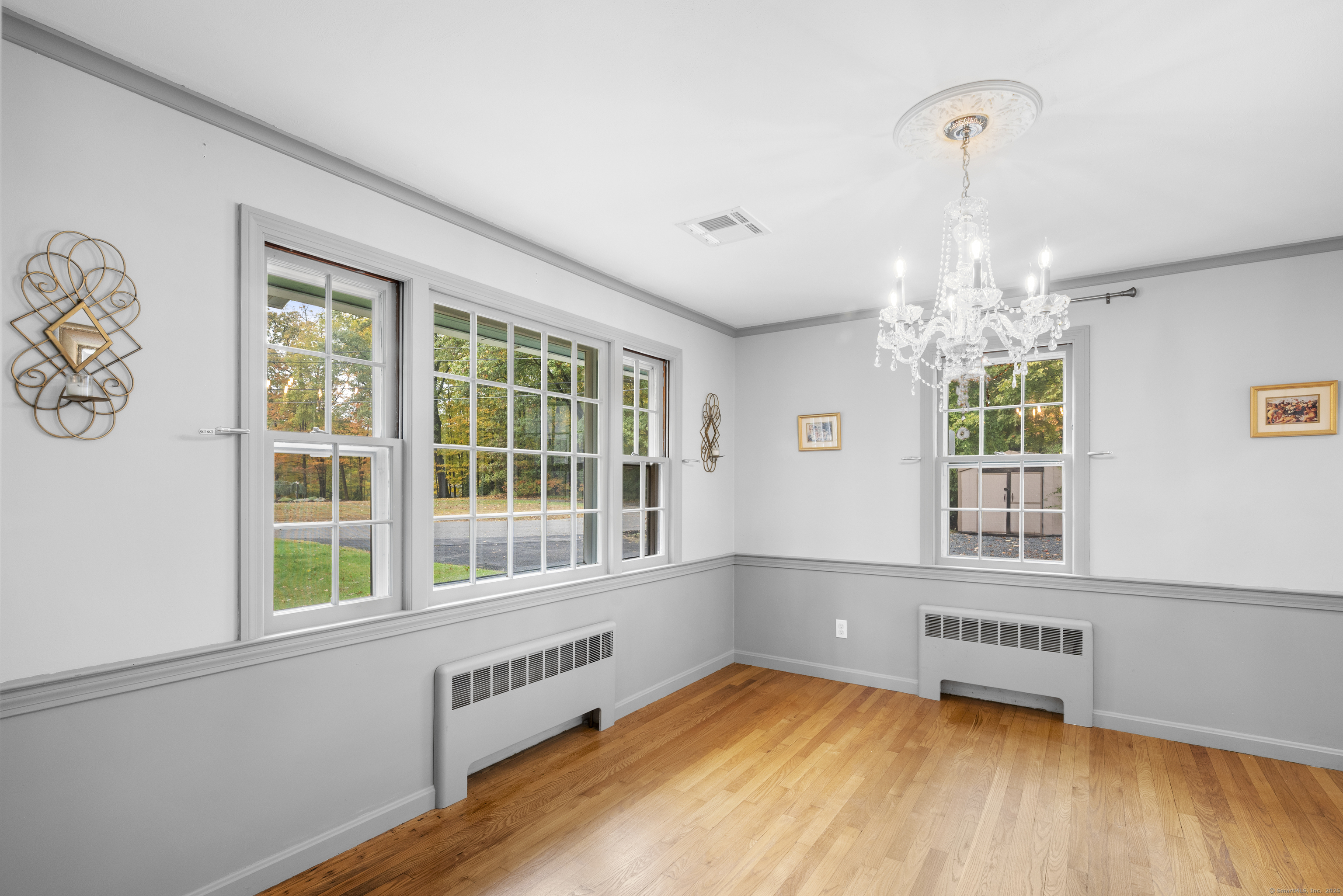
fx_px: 616
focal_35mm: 16
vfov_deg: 72.1
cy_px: 448
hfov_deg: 95.0
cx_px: 672
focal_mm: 16.5
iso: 400
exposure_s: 1/6
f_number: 8
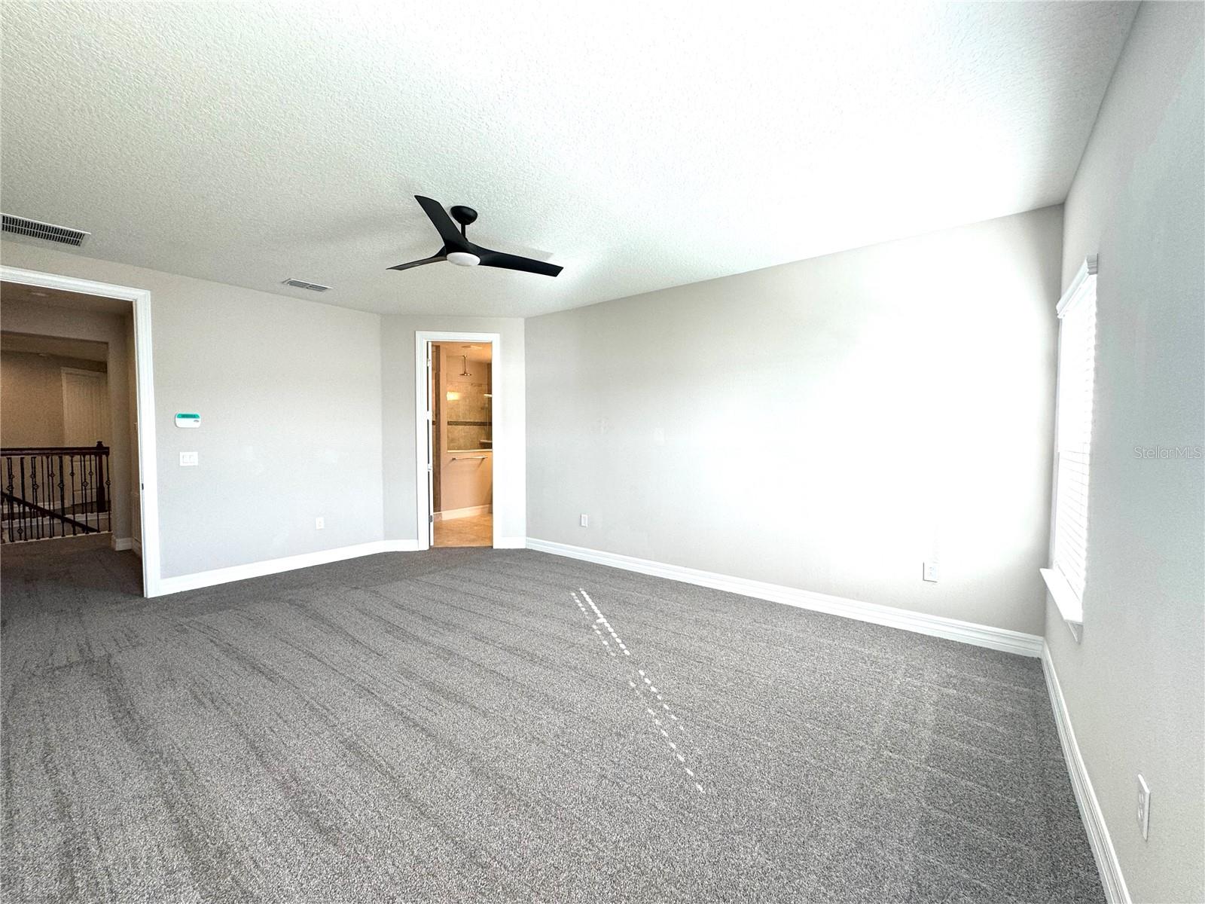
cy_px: 452
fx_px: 487
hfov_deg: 102.1
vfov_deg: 85.7
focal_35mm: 14
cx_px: 602
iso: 80
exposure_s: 1/99
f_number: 2.2
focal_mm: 2.22
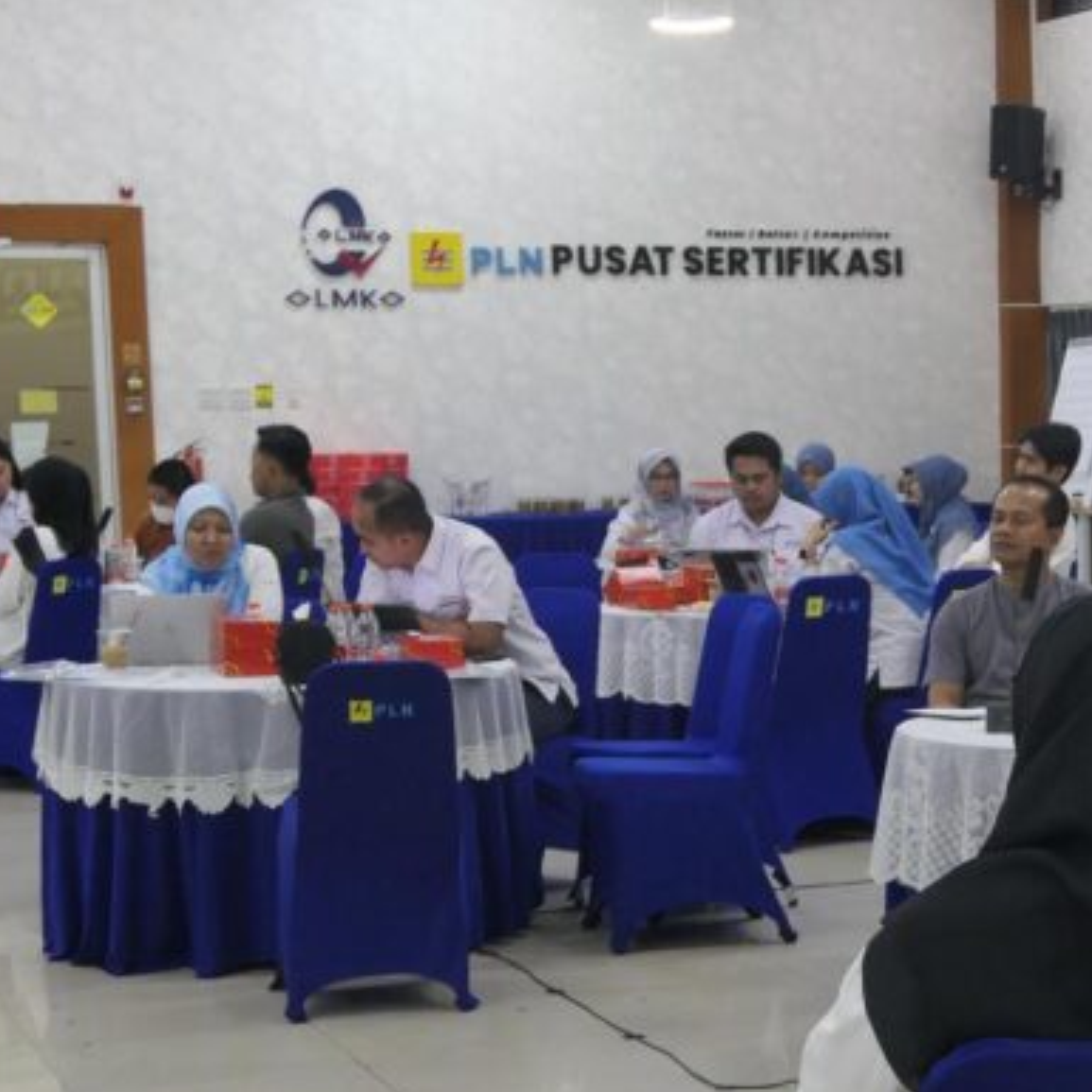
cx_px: 1055
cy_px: 827
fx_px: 3069
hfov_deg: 19.7
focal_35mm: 86
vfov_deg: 20.0
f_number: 2.8
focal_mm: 13.7
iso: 500
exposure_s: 1/80
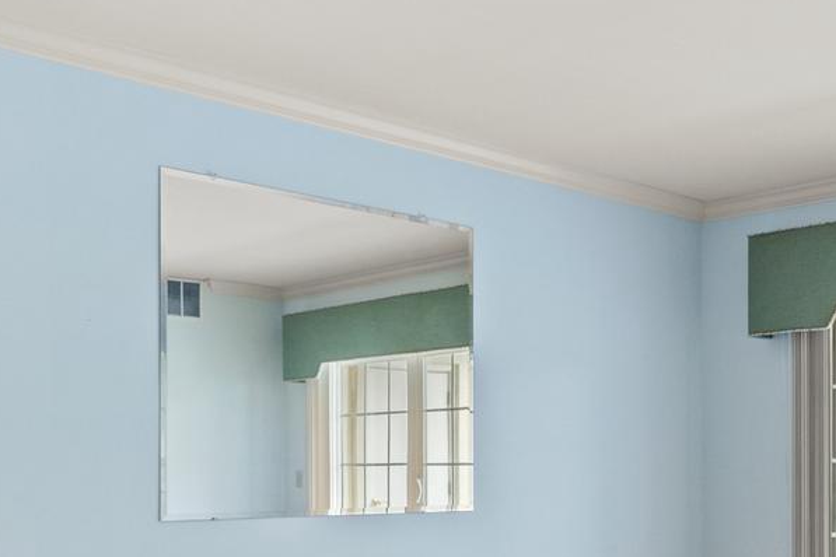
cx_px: 416
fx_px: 1115
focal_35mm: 48
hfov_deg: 41.1
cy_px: 467
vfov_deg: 27.4
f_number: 6.3
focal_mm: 14
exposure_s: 1/10
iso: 400
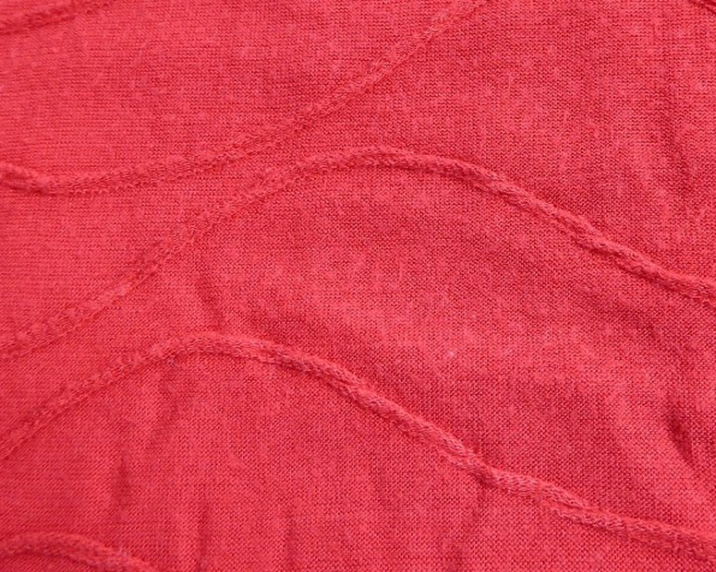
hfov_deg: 43.6
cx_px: 432
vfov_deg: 35.3
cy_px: 192
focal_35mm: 42
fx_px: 890
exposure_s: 1/60
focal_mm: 4.3
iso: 200
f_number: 3.3
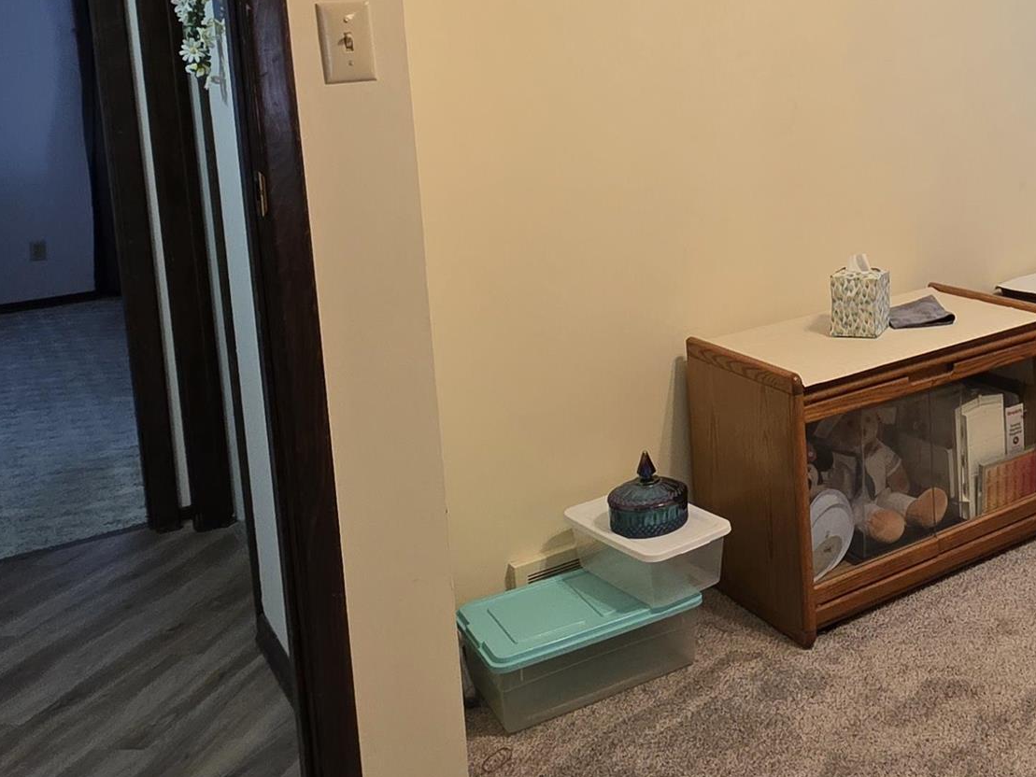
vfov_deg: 38.3
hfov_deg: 47.5
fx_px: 1078
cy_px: 162
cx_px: 877
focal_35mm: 36
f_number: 1.9
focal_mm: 2.2
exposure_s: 1/120
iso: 250
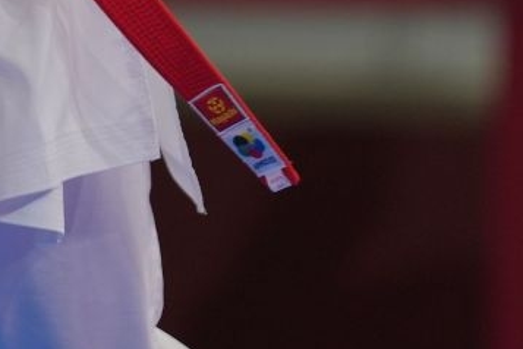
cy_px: -515
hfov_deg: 2.0
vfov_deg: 1.4
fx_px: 14643
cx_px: -230
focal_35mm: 1008
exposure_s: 1/1000
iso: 500
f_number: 2.8
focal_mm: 200
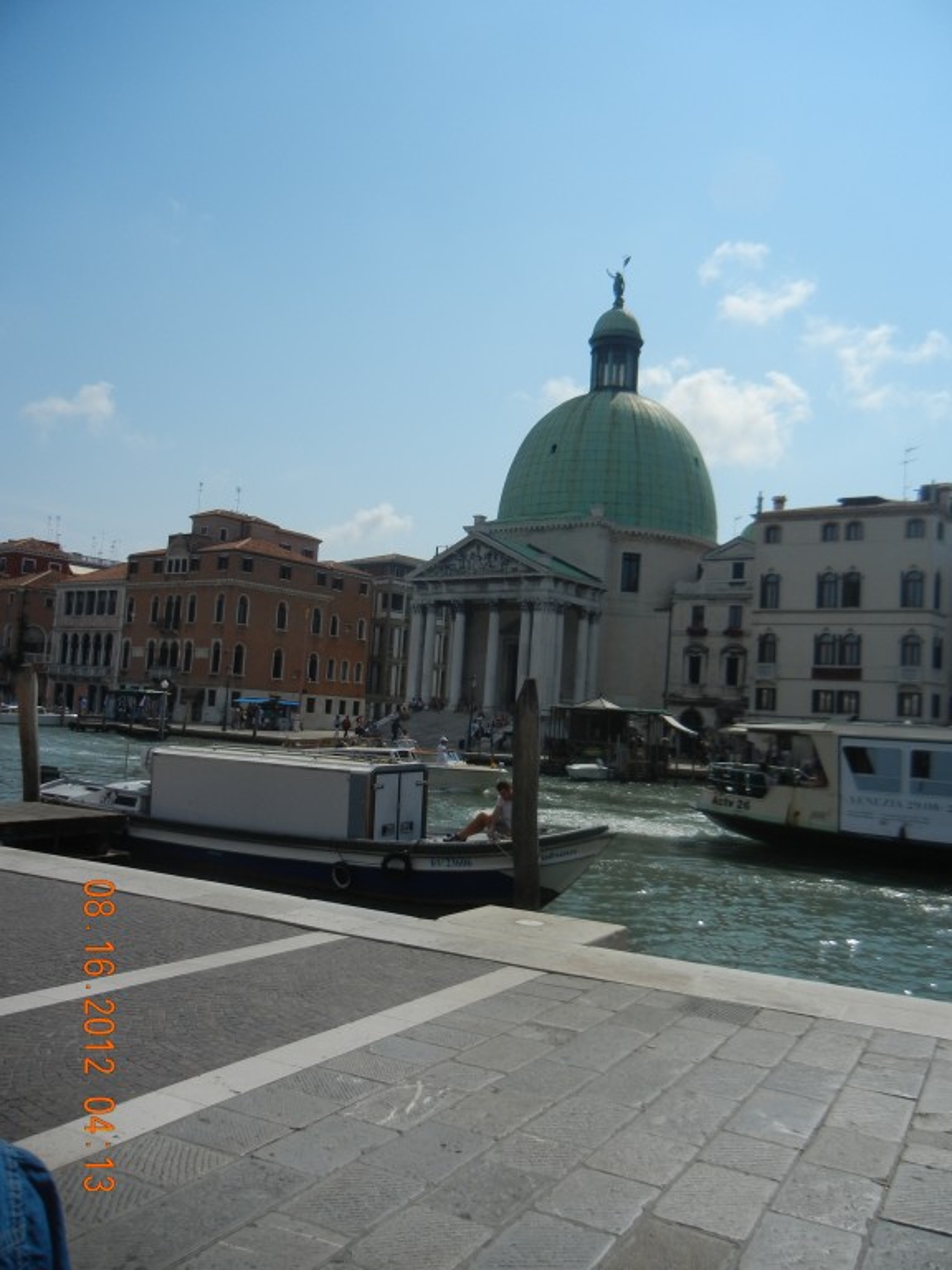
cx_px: 476
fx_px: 1100
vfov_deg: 60.0
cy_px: 635
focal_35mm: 30
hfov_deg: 46.8
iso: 160
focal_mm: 5.4
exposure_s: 1/1078
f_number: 7
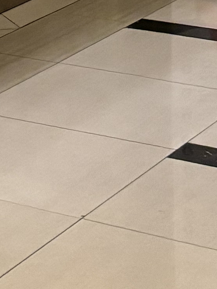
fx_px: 1672
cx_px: -323
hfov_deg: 7.0
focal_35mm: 200
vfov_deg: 8.5
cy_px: -541
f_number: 1.6
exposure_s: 1/33
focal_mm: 5.96
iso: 640
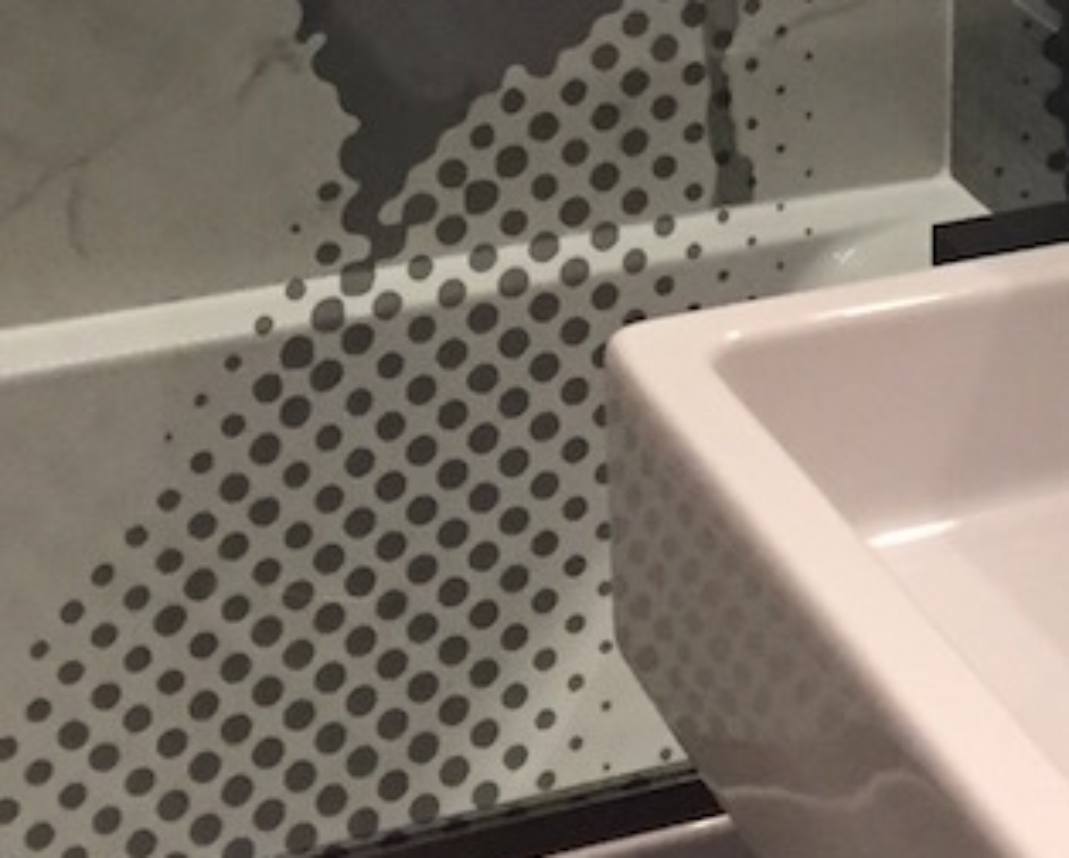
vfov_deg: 11.6
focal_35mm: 120
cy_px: -832
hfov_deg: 15.8
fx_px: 3801
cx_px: 1021
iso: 250
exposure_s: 1/33
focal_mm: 4.15
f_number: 2.2
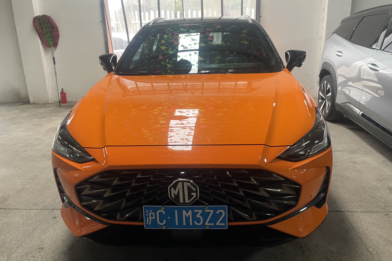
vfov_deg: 46.4
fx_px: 305
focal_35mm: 28
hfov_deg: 65.5
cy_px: 124
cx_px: 199
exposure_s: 1/67
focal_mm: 4.2
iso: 125
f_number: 1.6
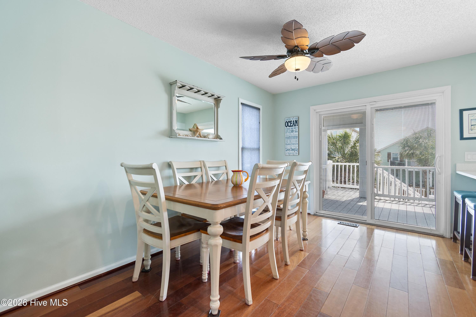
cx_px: 238
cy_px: 158
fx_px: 198
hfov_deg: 100.4
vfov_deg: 77.3
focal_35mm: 15
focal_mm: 10
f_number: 4.5
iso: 100
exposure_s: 1/8
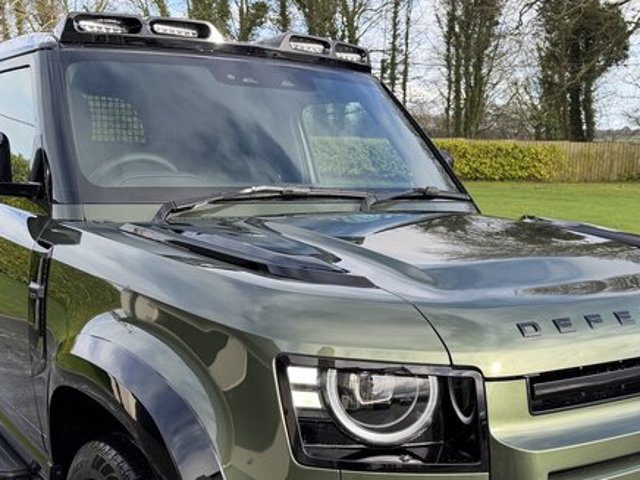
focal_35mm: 44
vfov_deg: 32.1
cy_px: 376
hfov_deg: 42.8
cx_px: 366
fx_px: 813
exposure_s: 1/1292
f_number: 1.78
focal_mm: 6.76
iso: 100
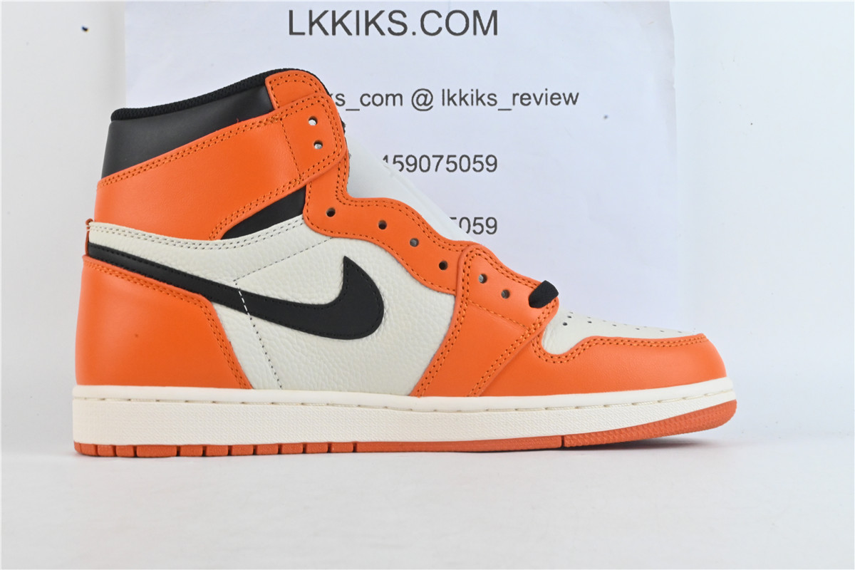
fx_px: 1176
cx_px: 428
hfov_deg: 40.0
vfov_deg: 27.3
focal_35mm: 50
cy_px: 285
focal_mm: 33
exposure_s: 1/25
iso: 1600
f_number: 25
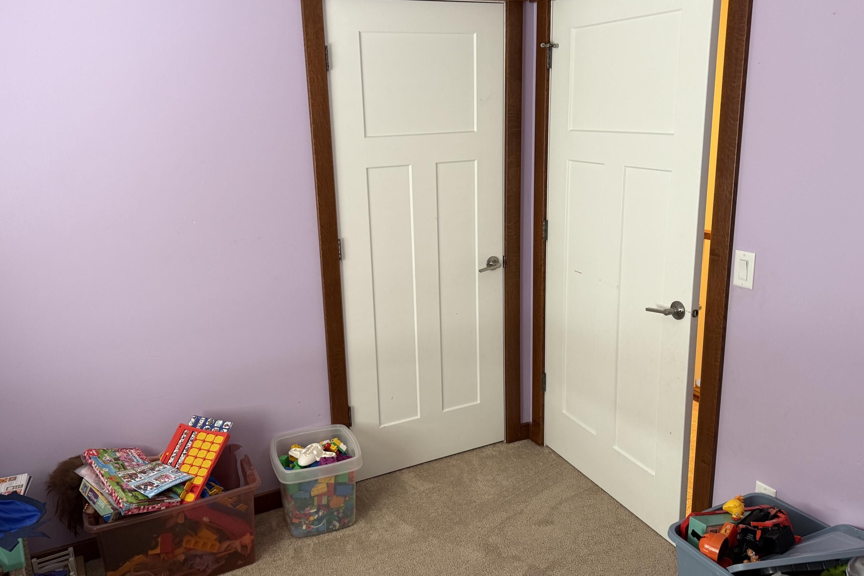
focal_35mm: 29
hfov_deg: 63.6
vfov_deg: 45.0
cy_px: 289
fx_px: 696
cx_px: 416
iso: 200
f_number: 1.78
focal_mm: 6.76
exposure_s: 1/76
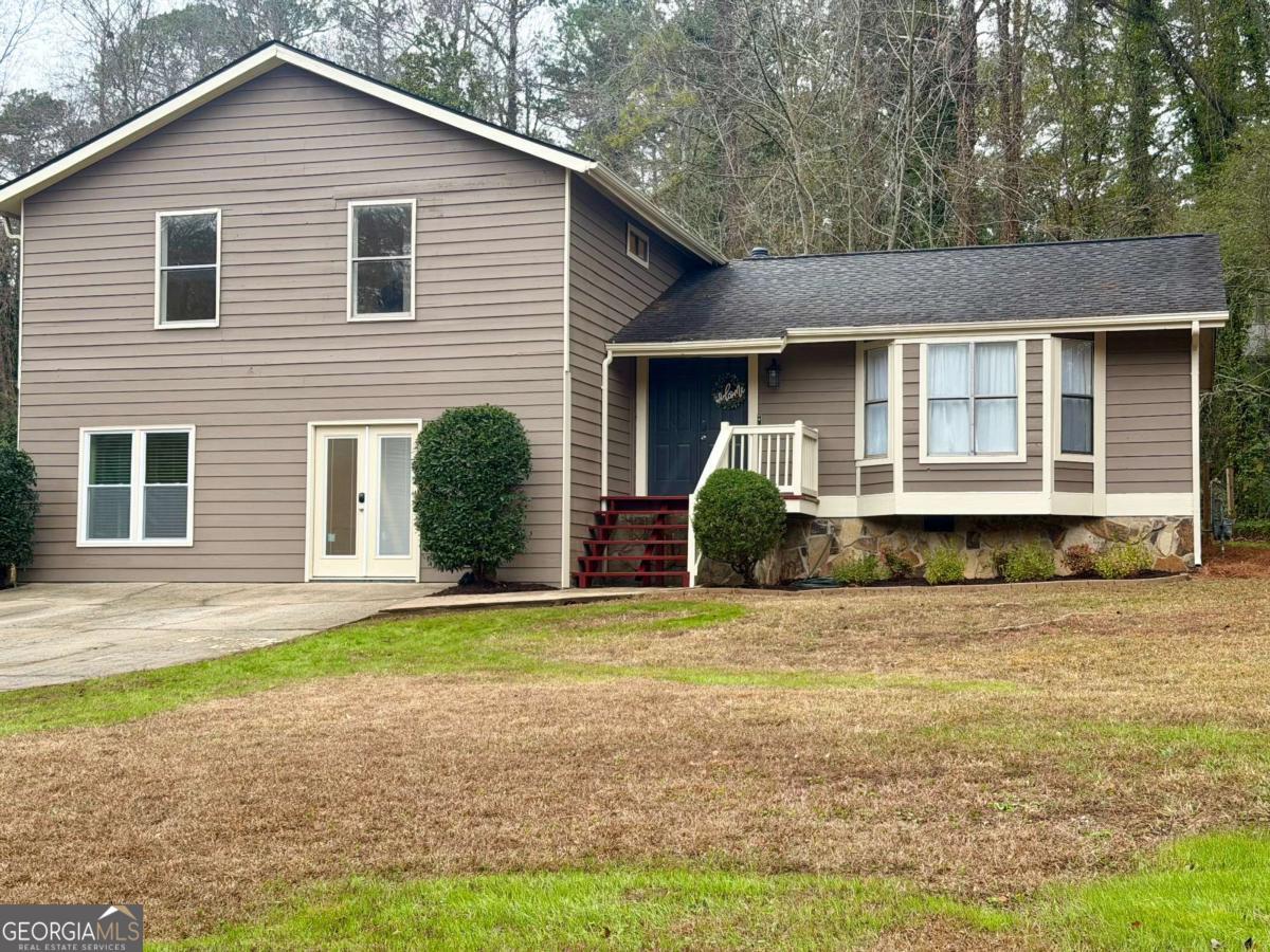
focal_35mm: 48
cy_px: 476
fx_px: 1761
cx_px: 635
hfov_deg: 39.7
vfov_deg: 30.3
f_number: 1.78
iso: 64
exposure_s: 1/296
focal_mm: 6.76
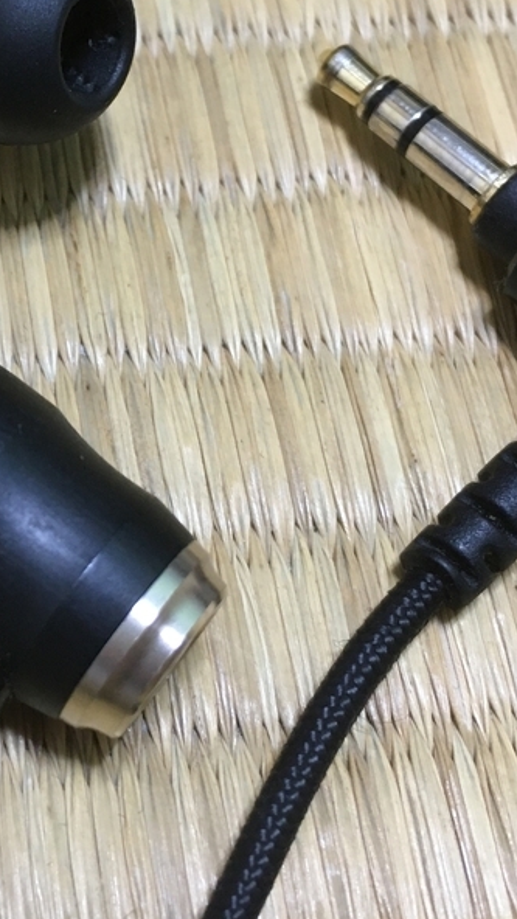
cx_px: -17
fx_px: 1560
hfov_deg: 18.3
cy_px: 411
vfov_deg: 32.8
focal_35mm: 64
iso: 100
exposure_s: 1/30
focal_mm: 4.15
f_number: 2.2
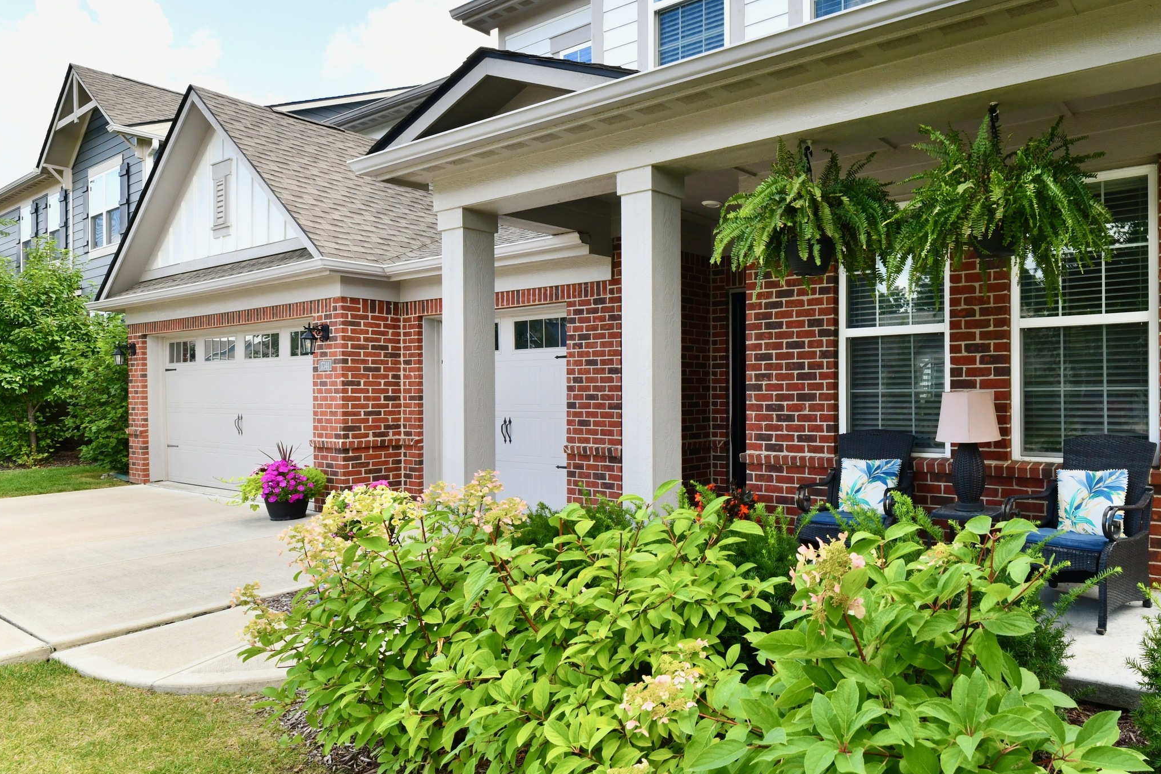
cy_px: 408
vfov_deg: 59.4
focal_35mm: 21
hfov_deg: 75.9
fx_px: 677
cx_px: 855
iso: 640
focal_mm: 14
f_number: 9
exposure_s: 1/320
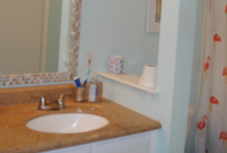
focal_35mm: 50
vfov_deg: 26.7
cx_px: 121
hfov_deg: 39.5
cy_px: 35
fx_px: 316
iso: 200
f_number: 3.5
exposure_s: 1/60
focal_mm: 18
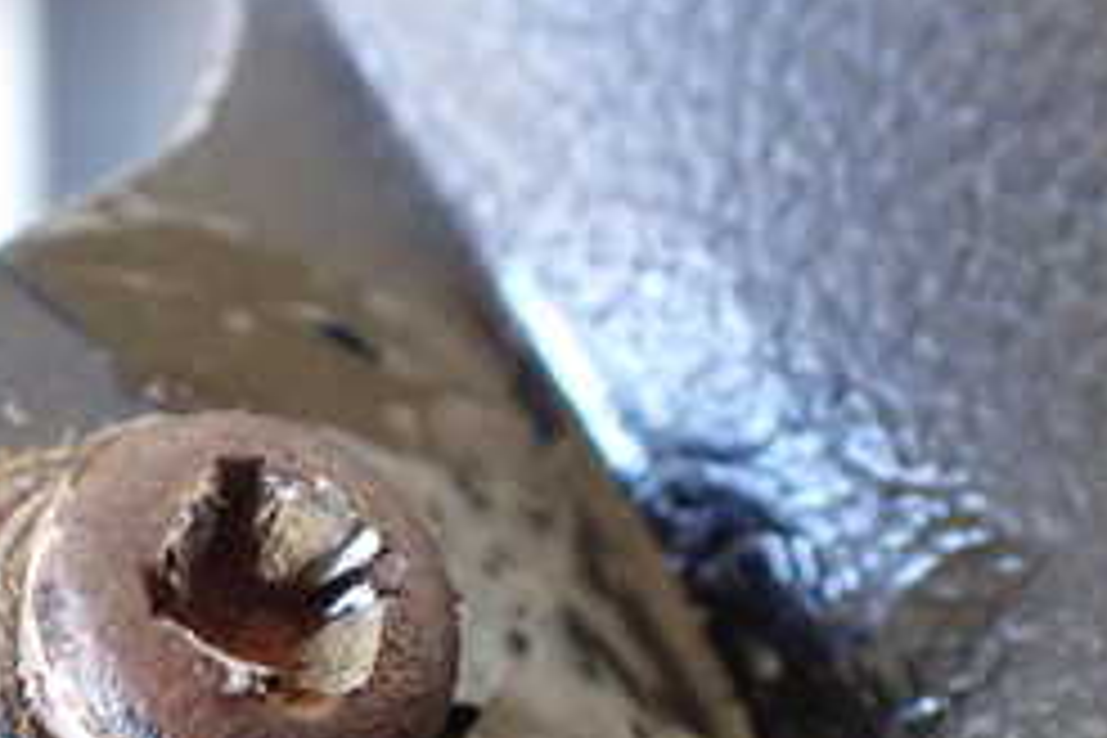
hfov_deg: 26.1
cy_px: 558
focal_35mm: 76
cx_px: 212
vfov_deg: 17.8
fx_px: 2337
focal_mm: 5.4
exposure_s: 1/60
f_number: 2.3
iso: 800
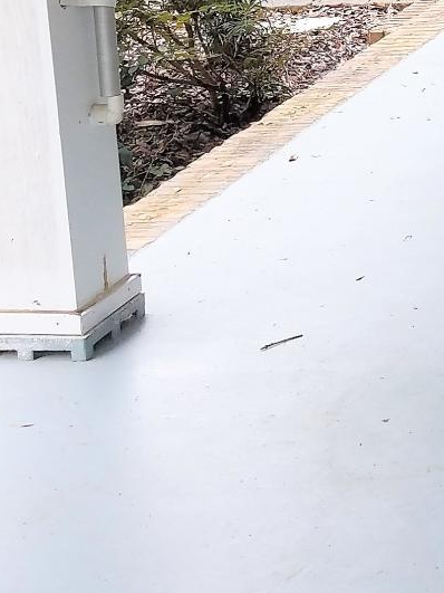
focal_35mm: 98
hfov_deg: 13.6
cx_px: 781
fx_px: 1677
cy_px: -46
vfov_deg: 19.3
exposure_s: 1/273
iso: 50
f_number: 1.7
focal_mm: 4.2
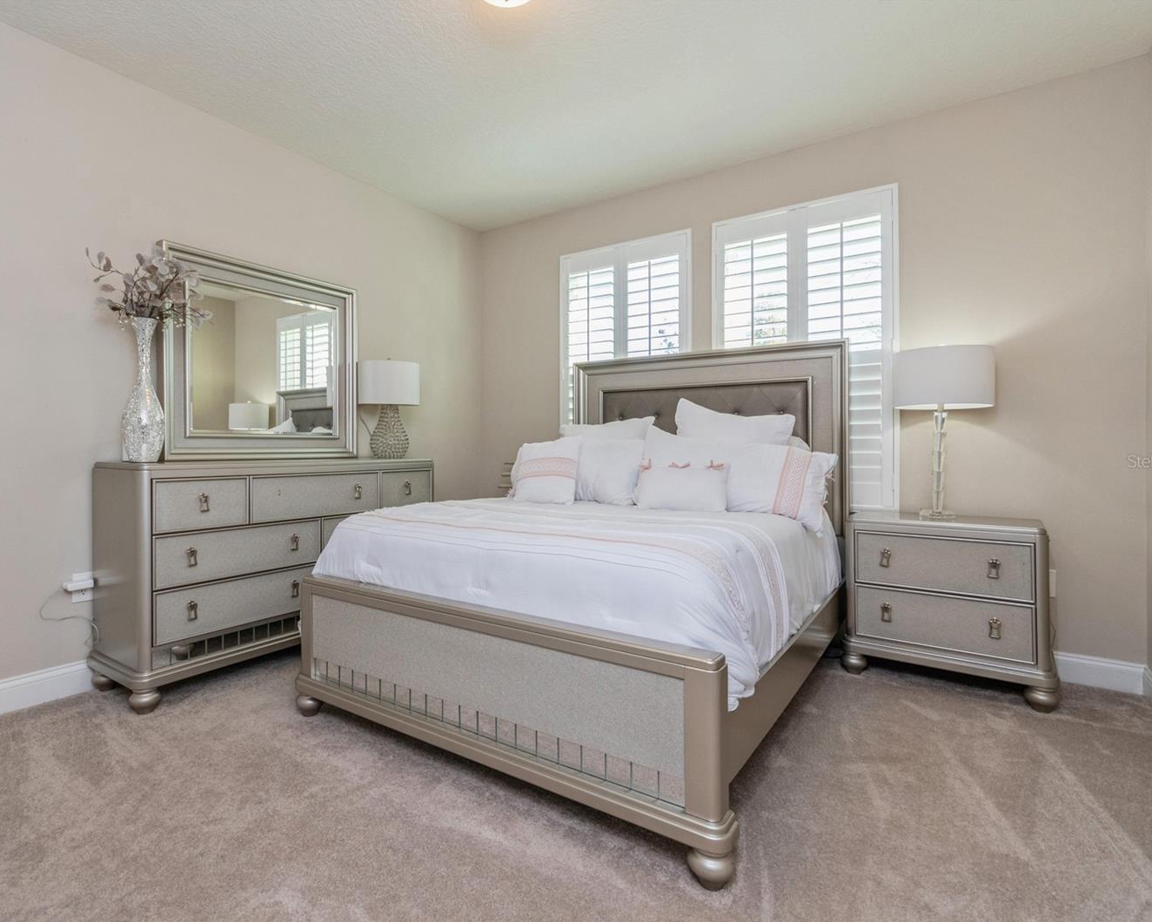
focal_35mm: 17
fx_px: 580
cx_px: 509
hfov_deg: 89.3
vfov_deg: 77.0
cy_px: 461
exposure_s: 1/50
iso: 400
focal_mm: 10
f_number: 8
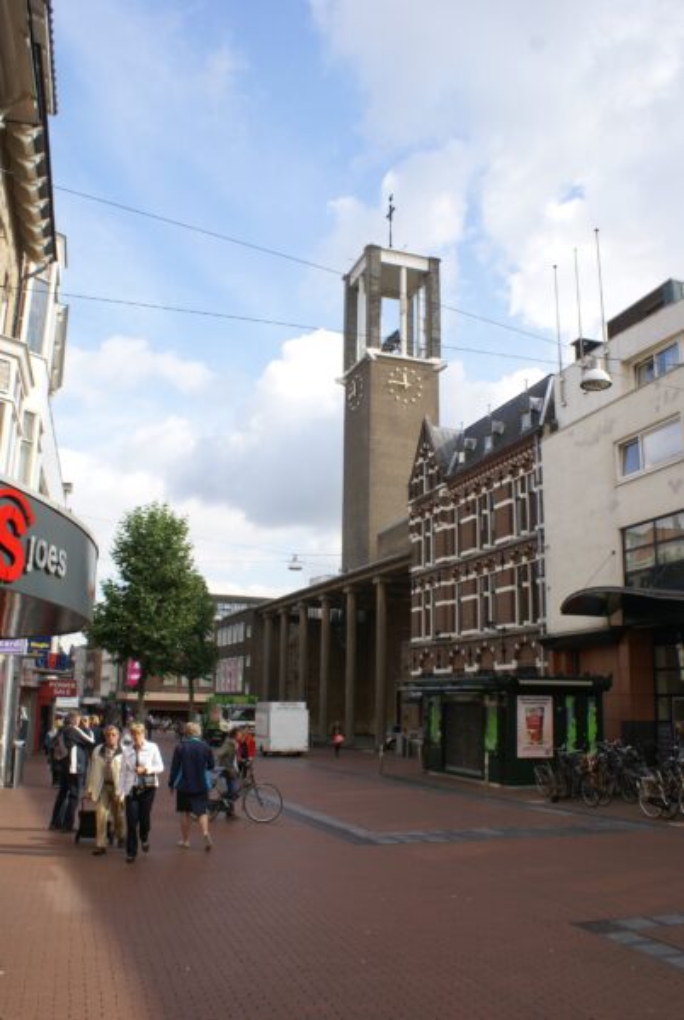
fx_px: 852
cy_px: 510
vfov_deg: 61.9
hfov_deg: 43.7
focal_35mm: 30
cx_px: 342
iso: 100
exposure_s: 1/80
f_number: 10
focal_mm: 20
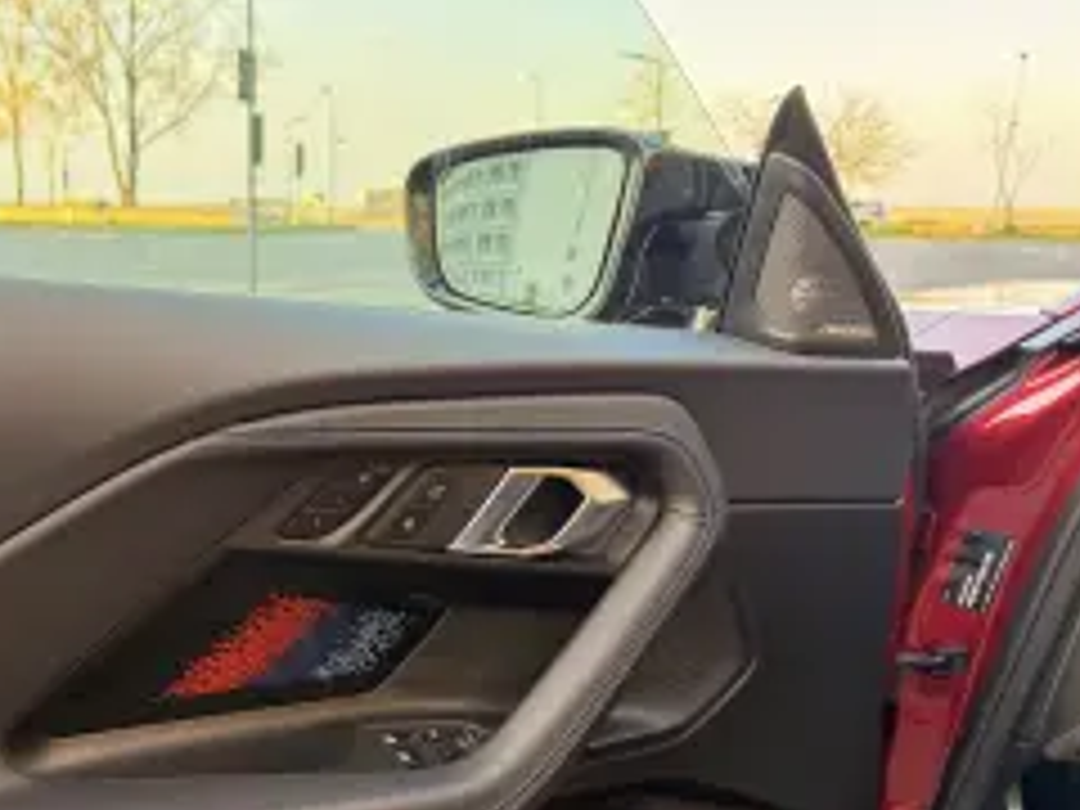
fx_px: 1123
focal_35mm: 36
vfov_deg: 38.7
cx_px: 320
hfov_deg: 50.0
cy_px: 598
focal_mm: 6.76
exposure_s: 1/100
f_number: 1.8
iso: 200
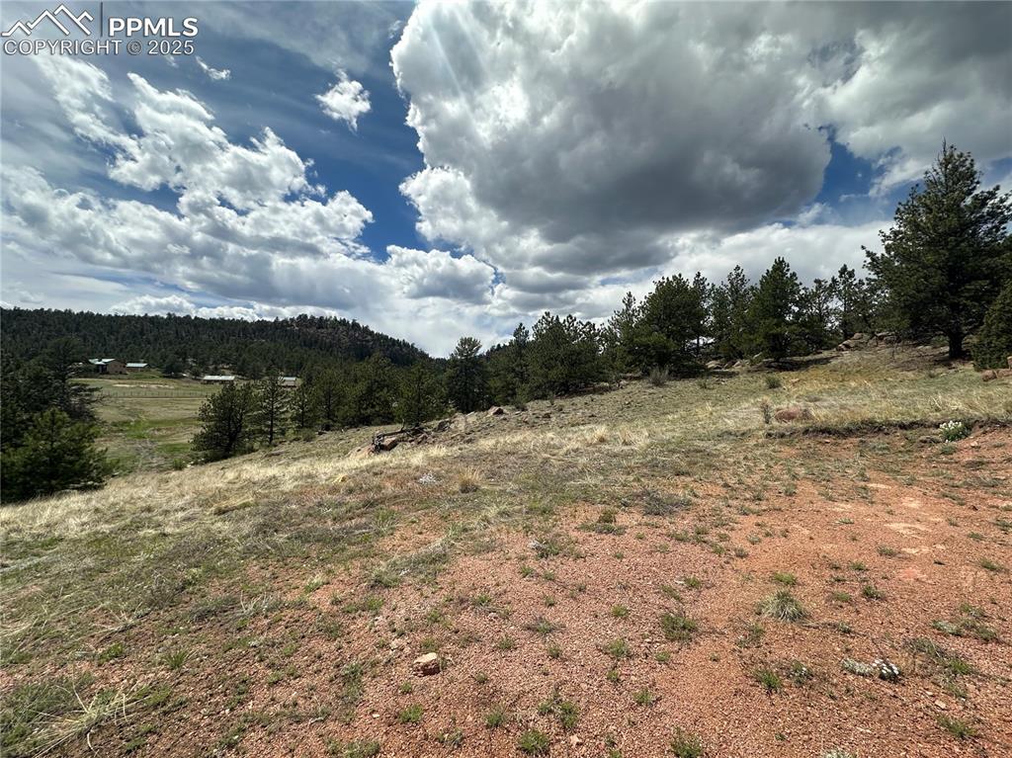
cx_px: 506
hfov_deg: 102.1
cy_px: 379
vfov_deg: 85.6
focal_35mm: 14
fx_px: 409
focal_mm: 2.22
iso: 50
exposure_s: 1/2882
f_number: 2.2
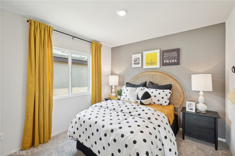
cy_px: 78
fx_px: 104
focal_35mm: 16
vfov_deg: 73.7
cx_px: 118
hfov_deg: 96.8
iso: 400
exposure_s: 1/15
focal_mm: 16
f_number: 8
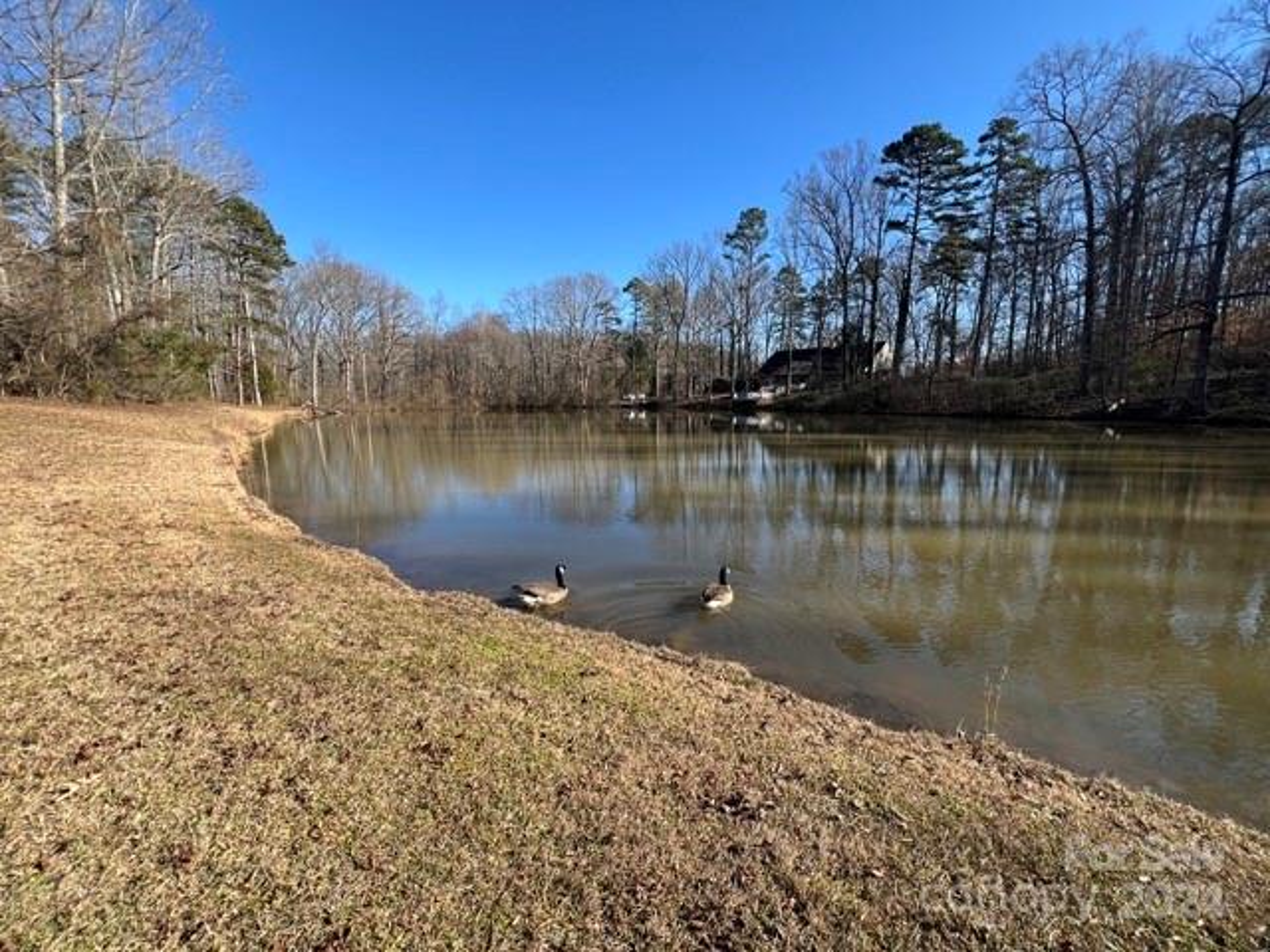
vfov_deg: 89.9
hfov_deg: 106.2
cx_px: 635
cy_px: 476
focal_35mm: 13
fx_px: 477
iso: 32
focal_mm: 1.57
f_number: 1.8
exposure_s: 1/501
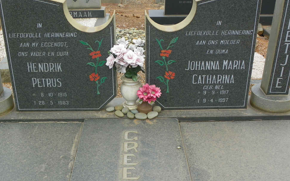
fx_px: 372
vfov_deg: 27.4
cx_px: 134
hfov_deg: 42.6
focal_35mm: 47
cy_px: 87
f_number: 4.5
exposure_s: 1/125
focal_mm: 6.4
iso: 64
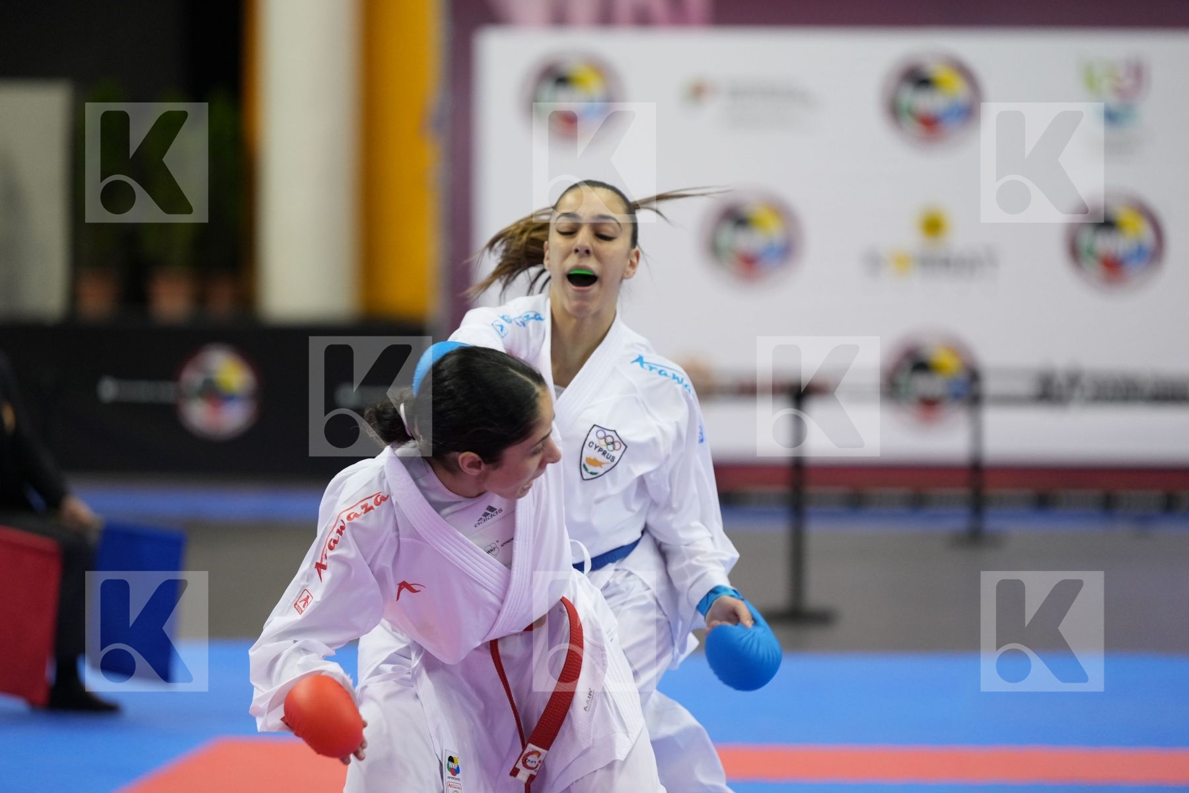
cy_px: 396
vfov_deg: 8.5
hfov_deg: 12.7
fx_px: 5350
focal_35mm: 162
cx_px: 594
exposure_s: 1/1000
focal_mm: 162
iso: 2500
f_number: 2.8
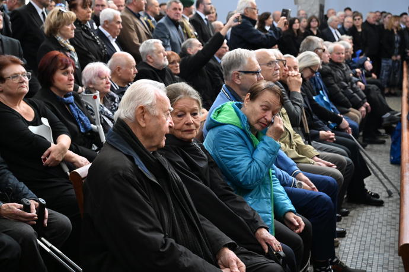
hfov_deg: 41.1
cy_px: 136
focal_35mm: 48
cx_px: 204
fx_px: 545
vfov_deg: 28.1
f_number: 5
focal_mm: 48
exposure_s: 1/320
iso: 5000
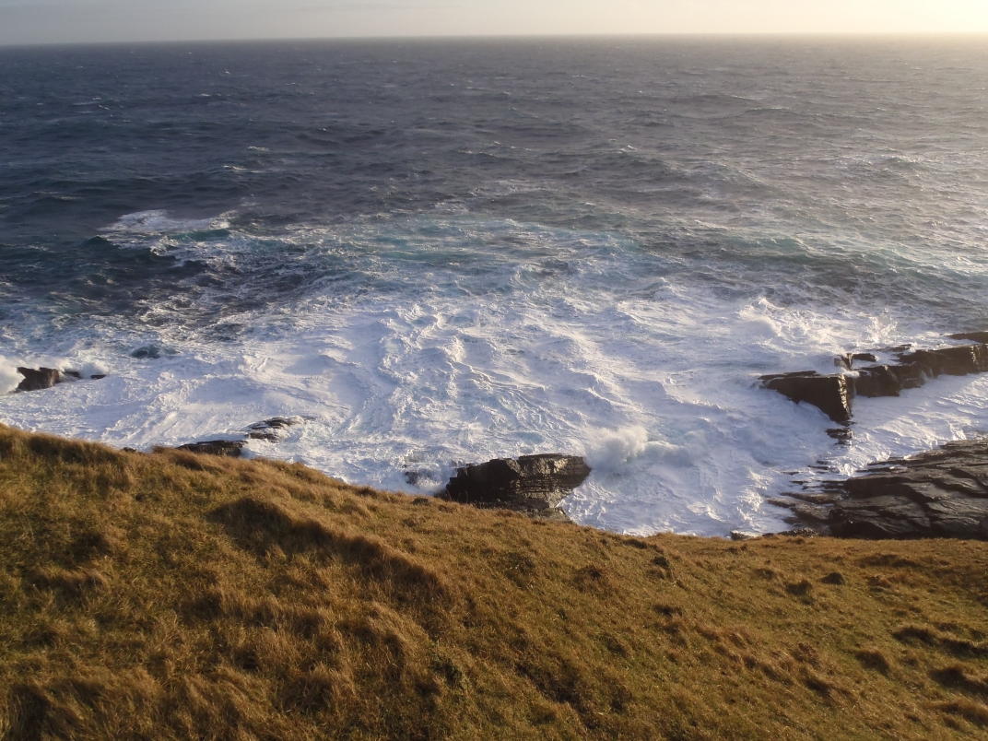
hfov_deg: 63.4
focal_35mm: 28
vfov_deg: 49.7
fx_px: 799
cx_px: 494
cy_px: 370
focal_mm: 5
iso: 80
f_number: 4.5
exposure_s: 1/320
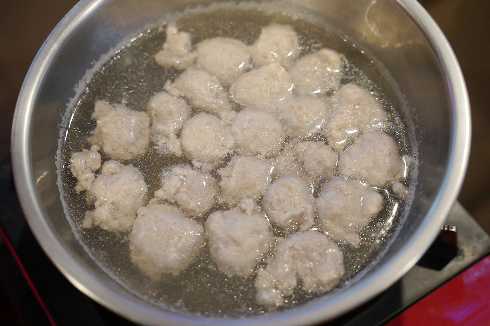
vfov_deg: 25.5
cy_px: 163
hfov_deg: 37.5
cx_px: 245
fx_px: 721
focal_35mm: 53
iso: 1600
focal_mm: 53
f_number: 3.2
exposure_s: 1/160
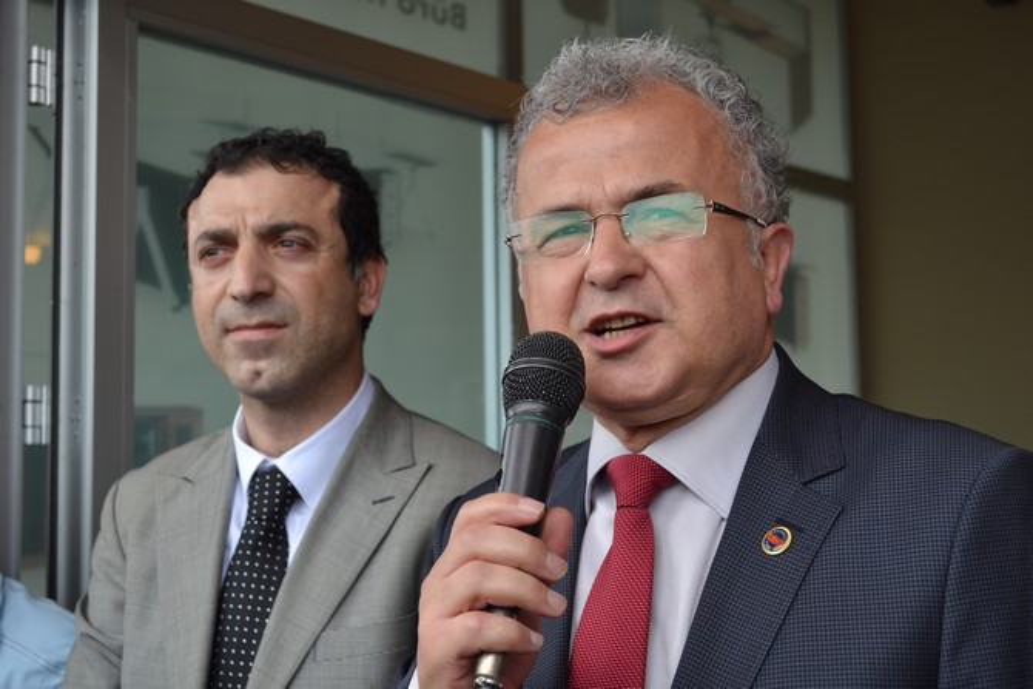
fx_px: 1507
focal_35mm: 52
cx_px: 516
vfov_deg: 25.8
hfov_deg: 37.8
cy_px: 344
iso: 110
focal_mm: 35
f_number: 5.6
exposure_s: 1/125
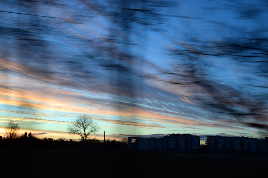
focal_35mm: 43
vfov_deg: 31.2
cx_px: 136
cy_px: 88
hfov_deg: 45.4
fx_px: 320
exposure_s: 1/30
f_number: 7.1
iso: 400
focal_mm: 28
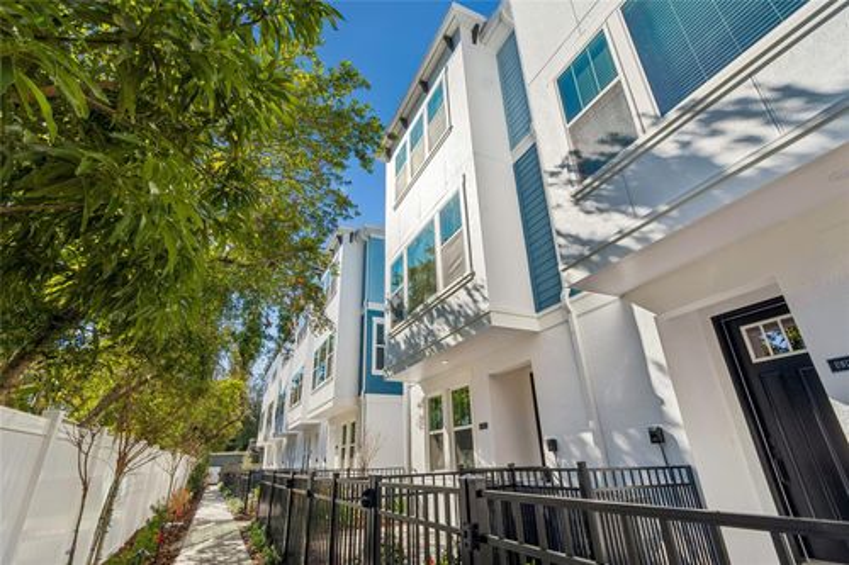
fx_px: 354
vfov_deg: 77.3
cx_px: 424
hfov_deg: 100.4
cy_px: 282
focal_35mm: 15
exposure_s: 1/1000
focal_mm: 10
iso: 100
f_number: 7.1
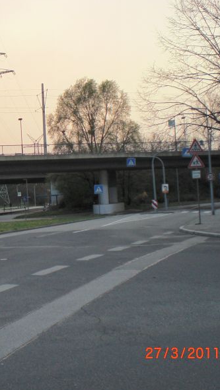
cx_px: -11
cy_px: 196
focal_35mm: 56
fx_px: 580
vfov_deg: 37.2
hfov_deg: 20.6
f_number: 3.1
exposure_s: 1/200
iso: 64
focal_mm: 6.3
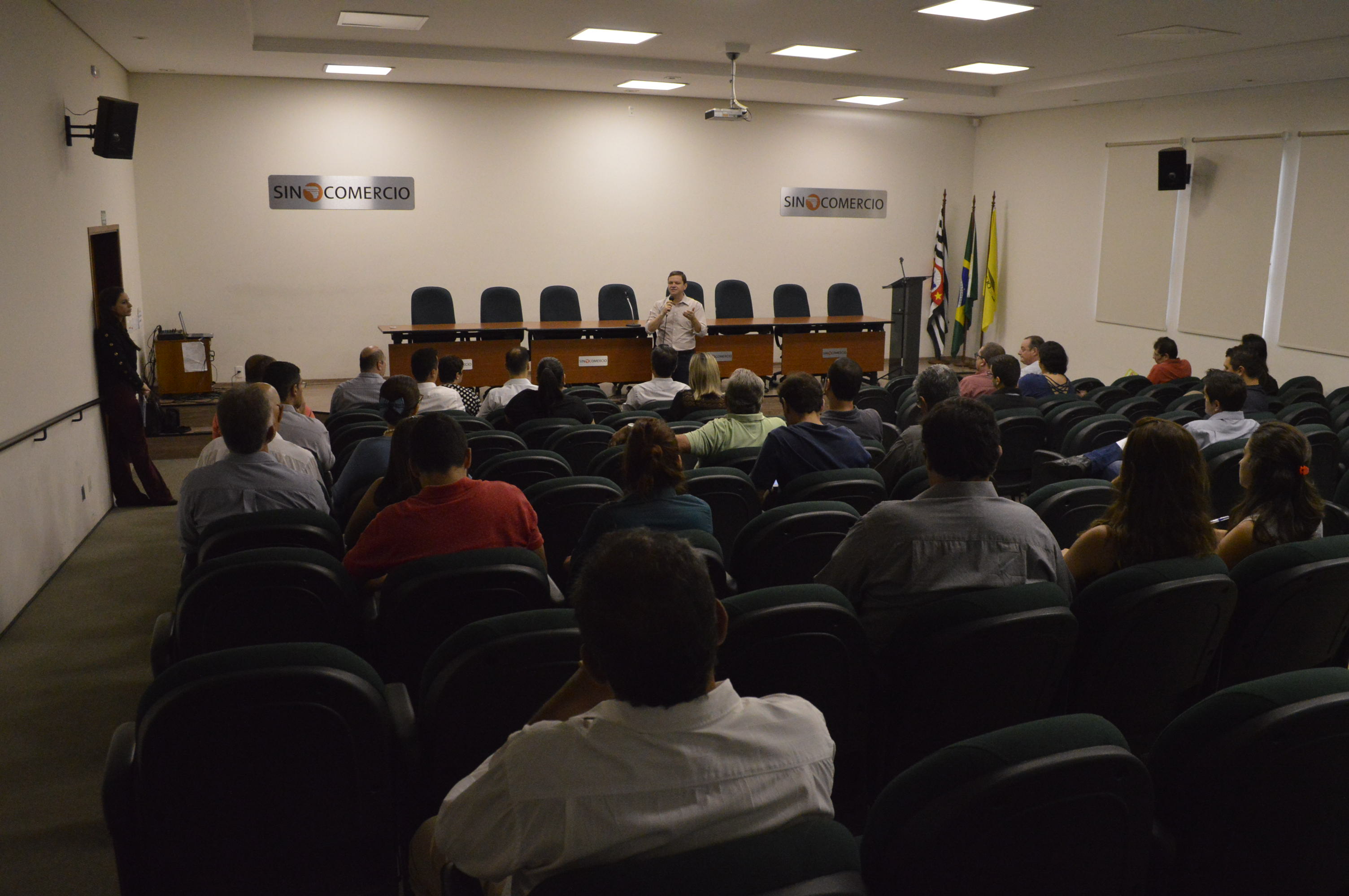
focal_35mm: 27
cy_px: 448
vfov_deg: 47.8
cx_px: 674
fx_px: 1011
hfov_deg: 67.4
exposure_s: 1/60
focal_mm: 18
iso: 3200
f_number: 5.6
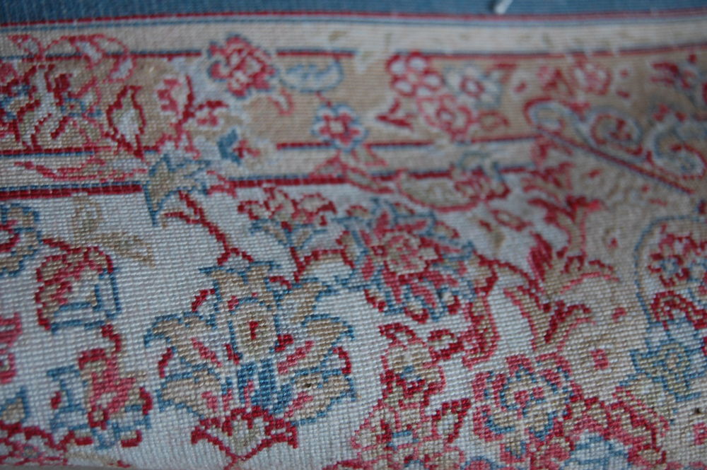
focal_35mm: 69
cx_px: 354
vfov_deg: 19.7
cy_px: 235
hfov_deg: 29.3
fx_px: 1354
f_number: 5.3
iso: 560
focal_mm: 46
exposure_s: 1/30
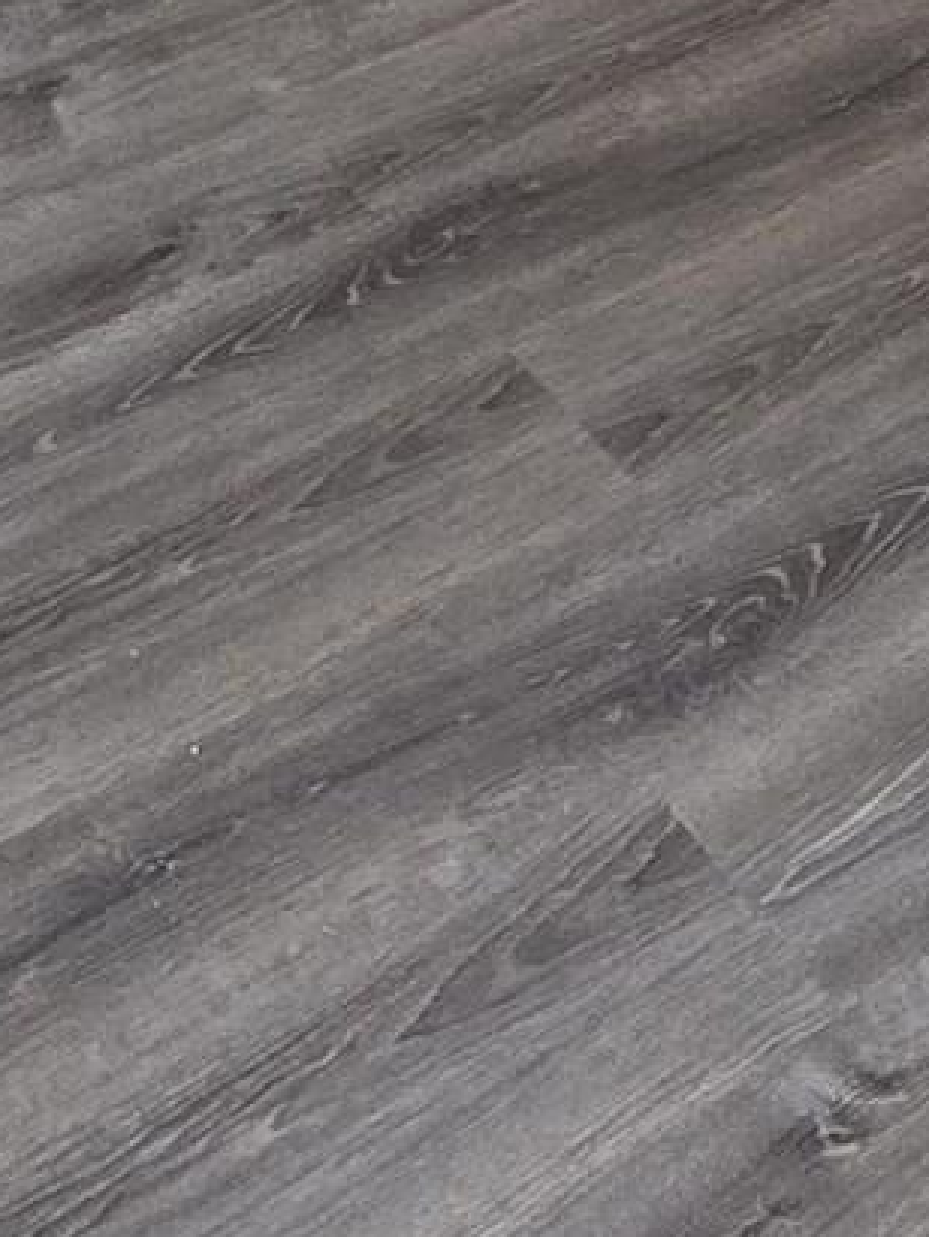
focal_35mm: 73
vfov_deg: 20.3
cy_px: -899
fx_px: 2609
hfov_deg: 19.4
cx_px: 998
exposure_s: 1/100
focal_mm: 2.2
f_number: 2.2
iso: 640
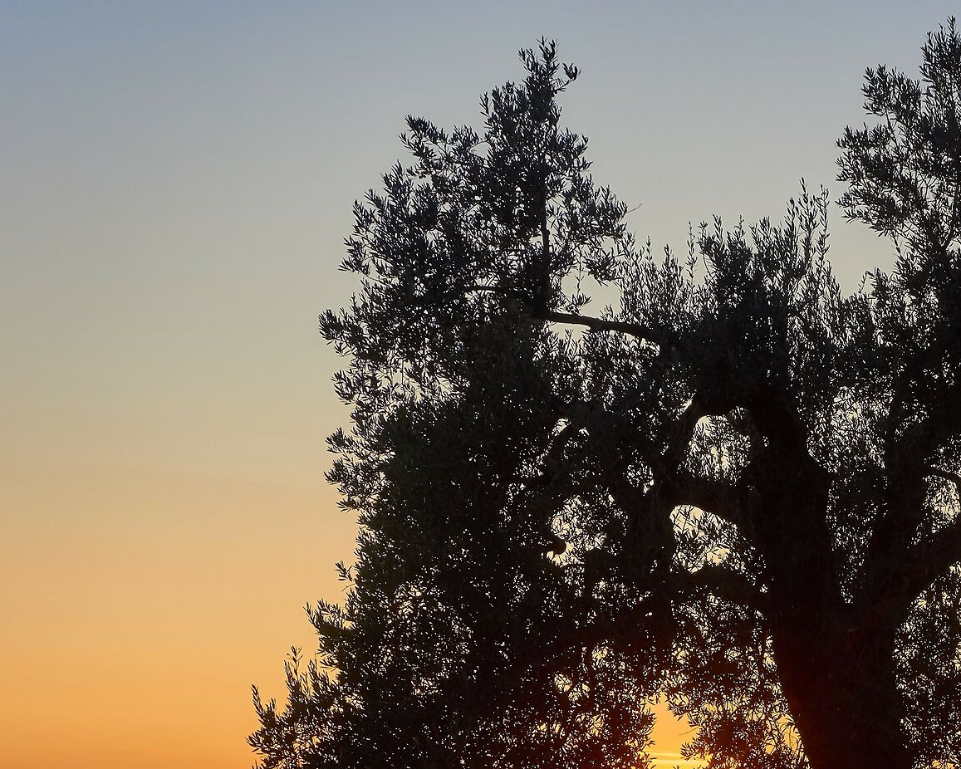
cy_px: 660
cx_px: 919
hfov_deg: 25.0
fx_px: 2076
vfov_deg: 20.6
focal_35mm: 73
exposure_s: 1/80
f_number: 9
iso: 200
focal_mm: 25
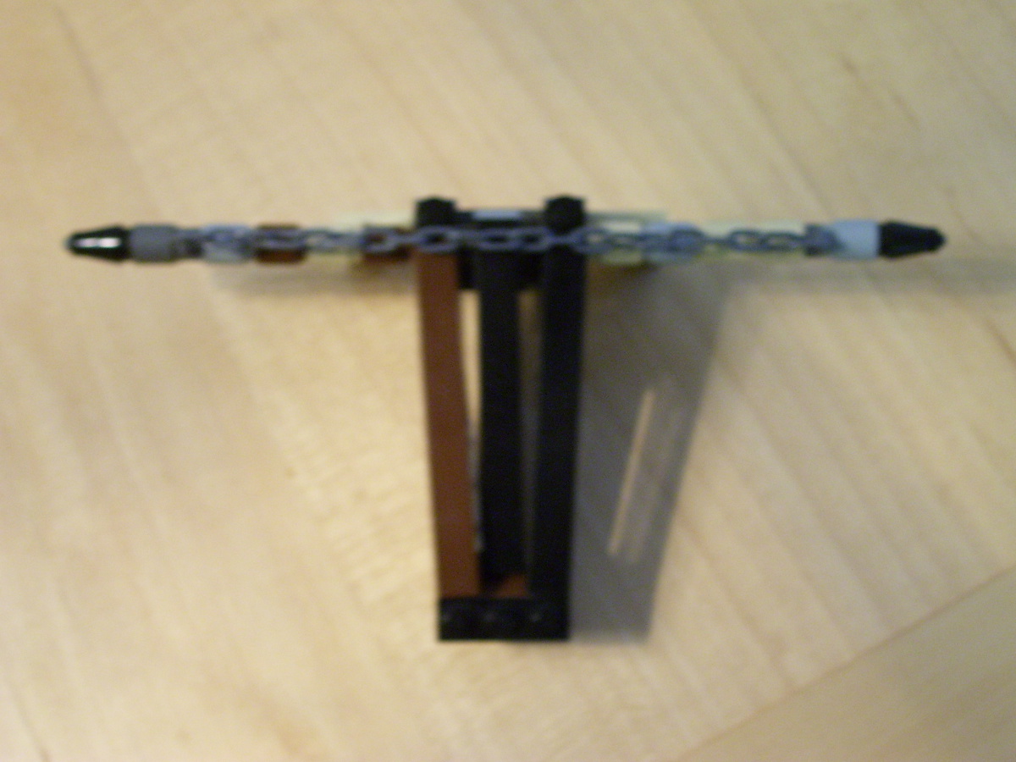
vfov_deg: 26.1
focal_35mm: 56
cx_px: 508
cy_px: 381
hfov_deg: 34.3
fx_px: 1644
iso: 160
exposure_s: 1/8
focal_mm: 9.4
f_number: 3.4
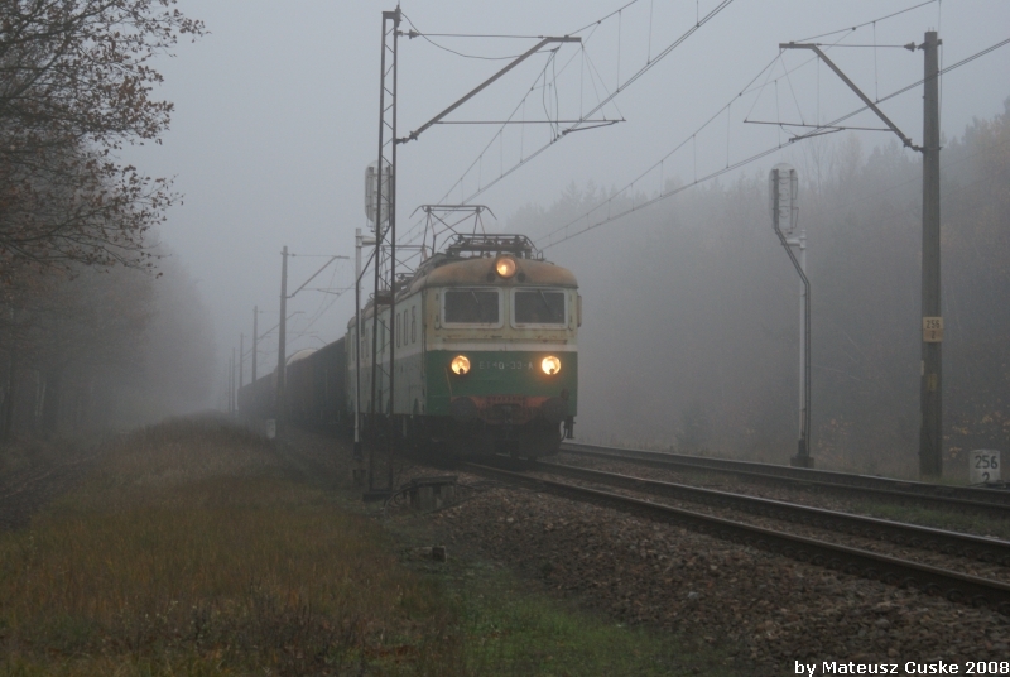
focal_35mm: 105
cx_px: 505
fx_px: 2950
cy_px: 338
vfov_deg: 13.1
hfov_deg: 19.4
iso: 400
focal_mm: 70
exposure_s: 1/100
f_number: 5.6
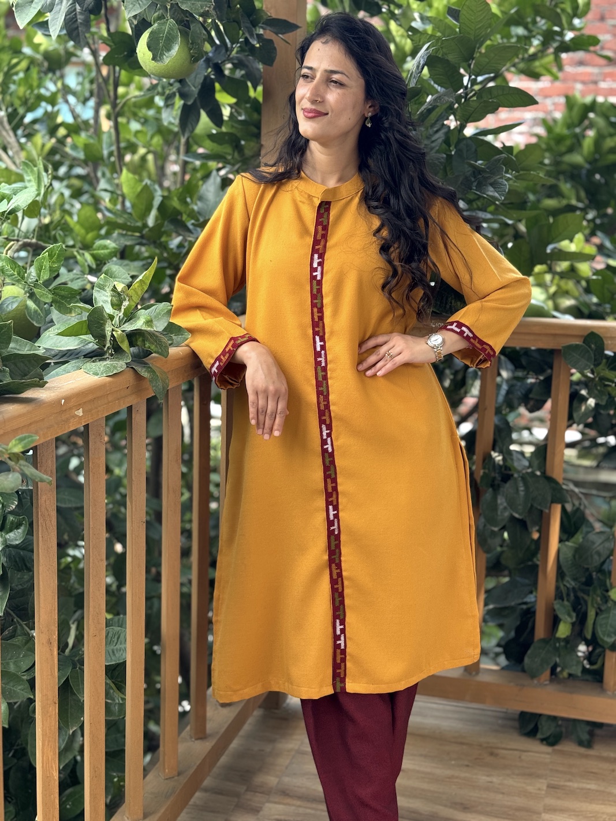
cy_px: 410
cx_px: 308
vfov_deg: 39.7
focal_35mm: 48
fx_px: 1139
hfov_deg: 30.3
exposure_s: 1/304
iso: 64
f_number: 1.78
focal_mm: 6.76
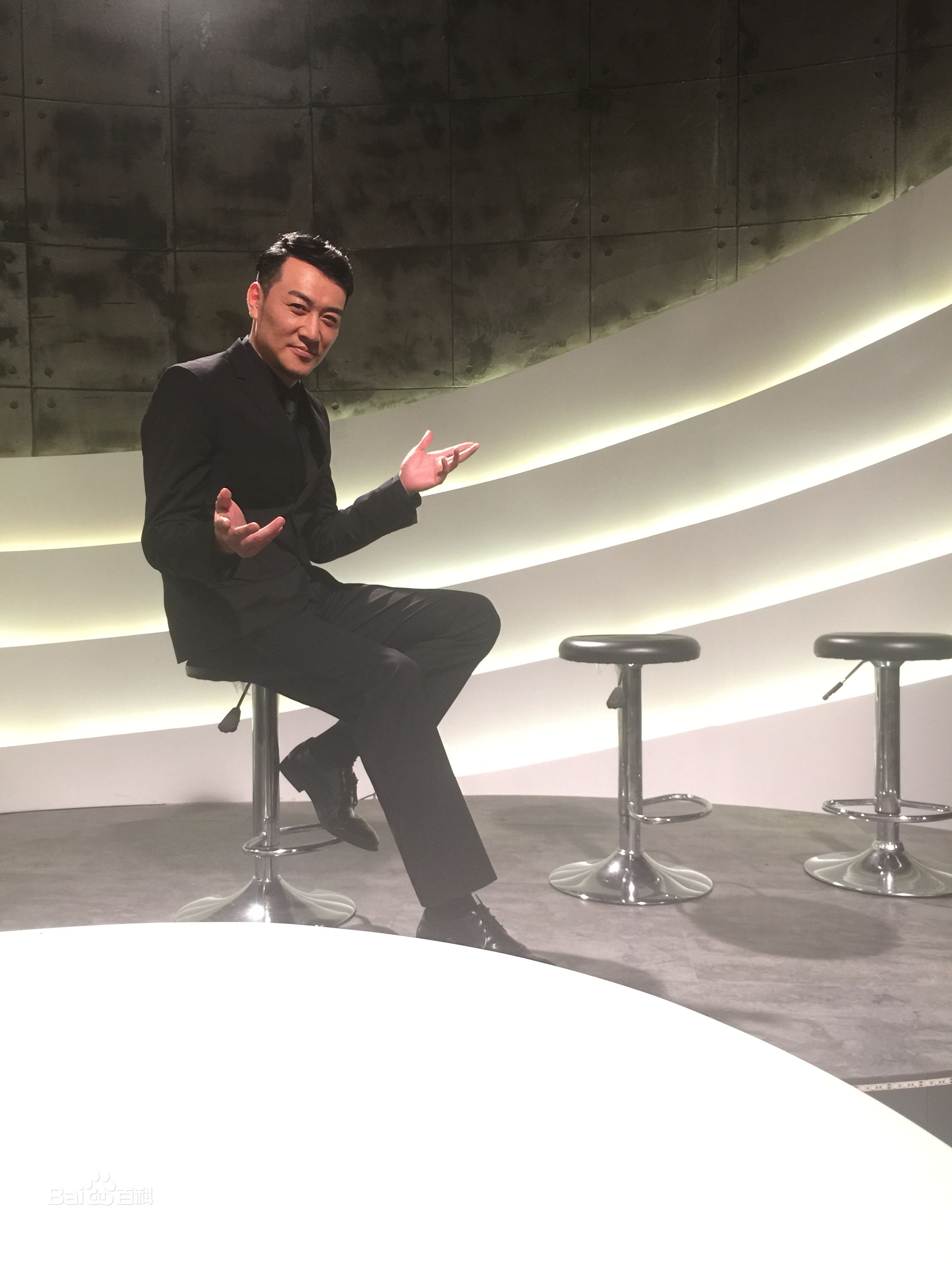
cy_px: 634
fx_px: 1063
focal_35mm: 29
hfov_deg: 48.2
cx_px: 476
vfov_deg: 61.7
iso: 80
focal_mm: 4.15
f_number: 2.2
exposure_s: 1/17
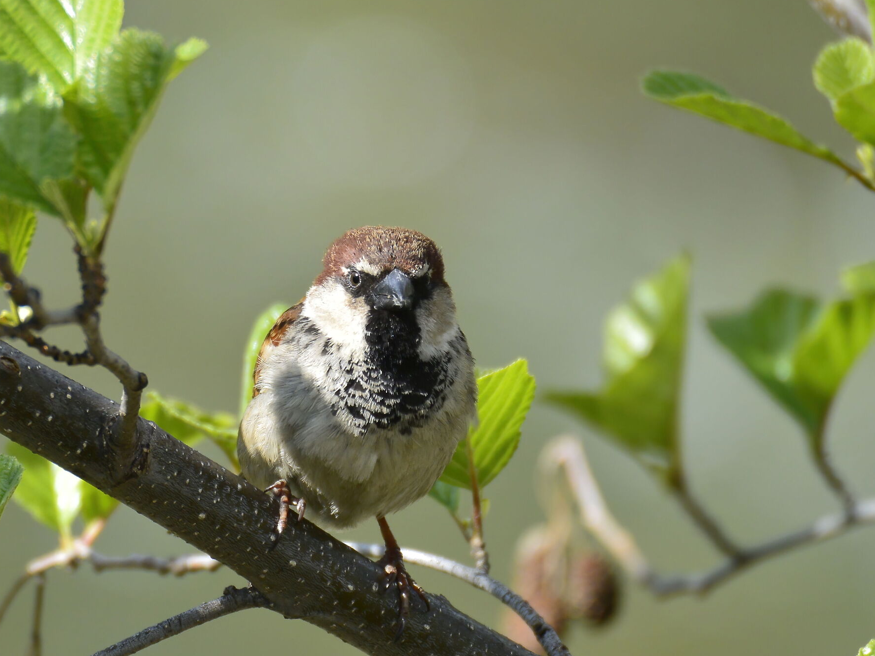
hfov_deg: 1.9
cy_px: 370
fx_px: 26512
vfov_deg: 1.4
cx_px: 300
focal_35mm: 1049
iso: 160
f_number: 5.6
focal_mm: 300
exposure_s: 1/400
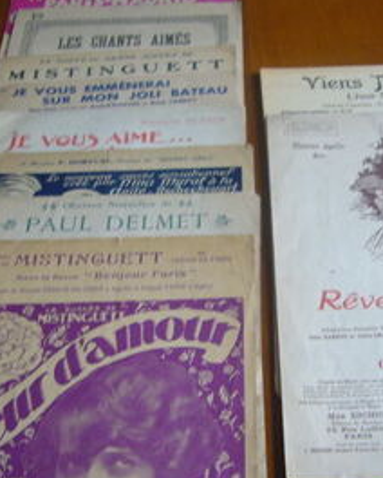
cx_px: 257
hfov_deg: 24.5
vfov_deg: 30.4
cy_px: 259
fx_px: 876
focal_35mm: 62
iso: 160
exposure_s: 1/15
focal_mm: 5.8
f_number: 2.8
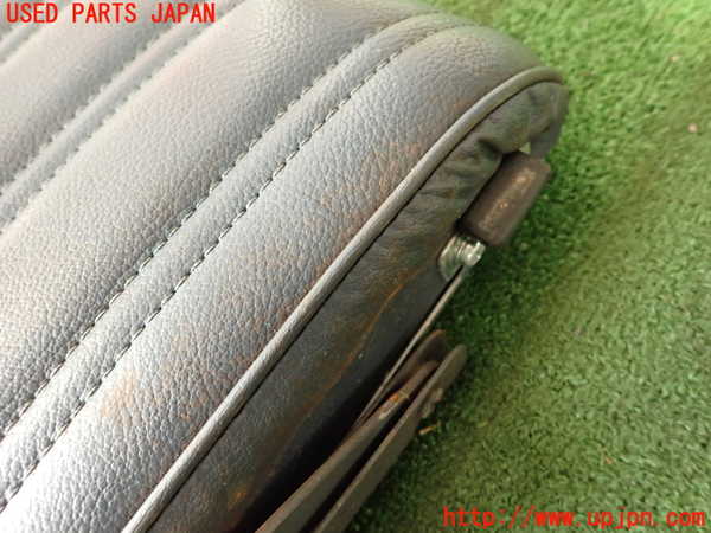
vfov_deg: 54.9
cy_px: 266
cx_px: 356
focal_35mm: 25
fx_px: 513
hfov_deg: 69.4
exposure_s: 1/30
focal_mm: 4.5
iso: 640
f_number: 2
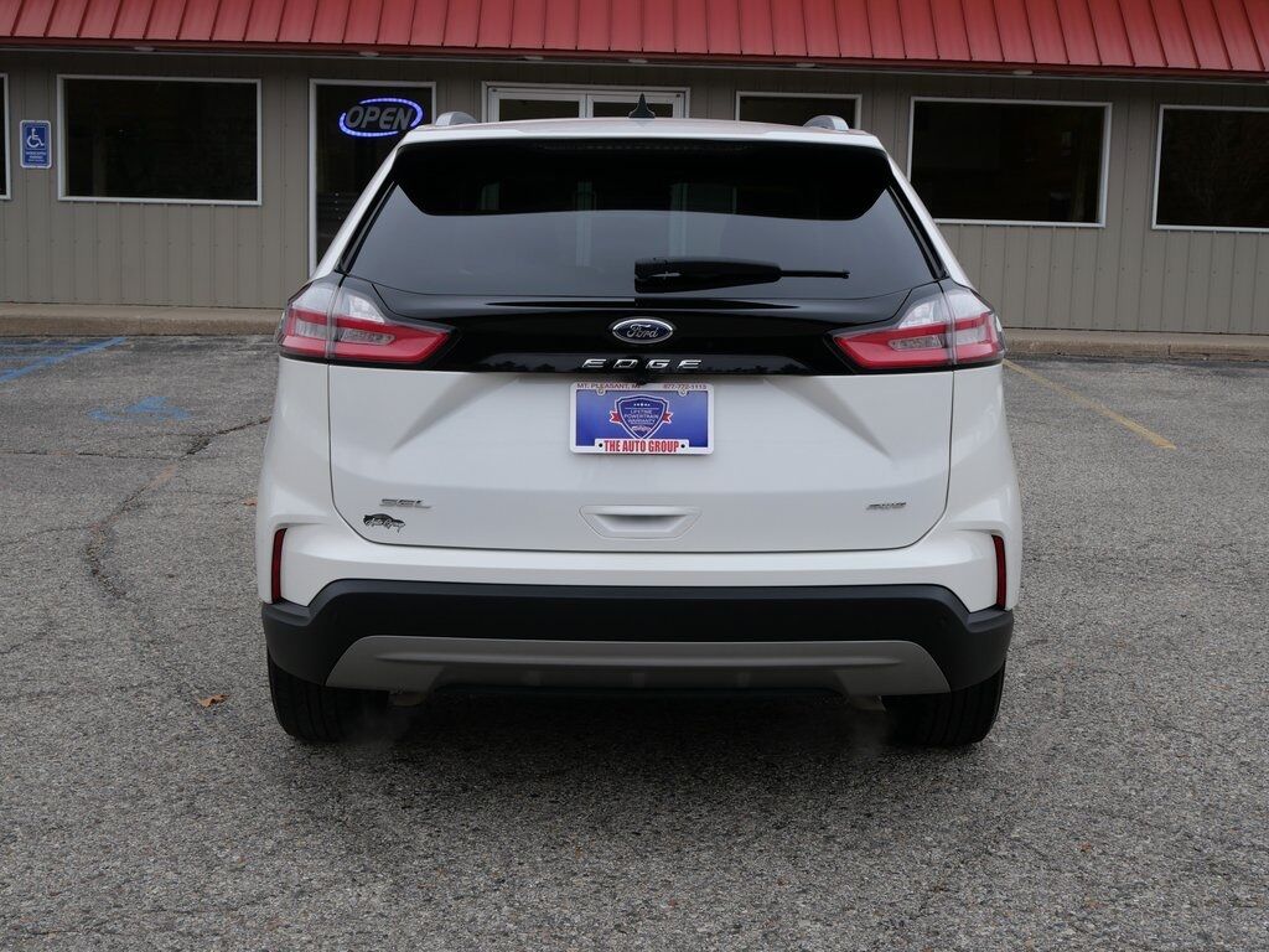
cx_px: 634
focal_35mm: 48
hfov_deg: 39.7
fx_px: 1760
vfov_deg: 30.3
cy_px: 476
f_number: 5.6
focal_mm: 24
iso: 200
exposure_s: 1/125
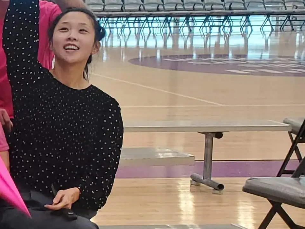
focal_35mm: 110
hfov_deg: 14.4
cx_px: -334
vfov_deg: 13.4
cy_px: 81
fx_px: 969
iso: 160
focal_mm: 4.3
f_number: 2.4
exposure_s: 1/120
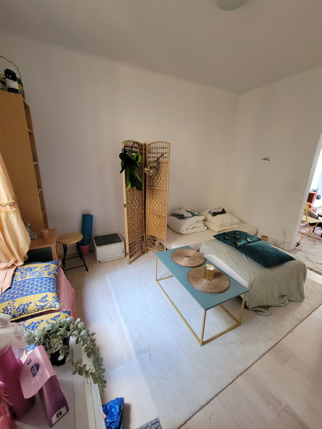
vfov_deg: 106.2
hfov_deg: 89.9
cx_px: 161
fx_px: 161
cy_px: 214
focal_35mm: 13
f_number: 2.2
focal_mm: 2.2
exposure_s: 1/30
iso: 500
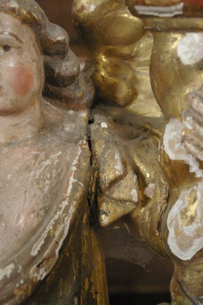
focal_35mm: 68
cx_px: 102
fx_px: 571
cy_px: 152
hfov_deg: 20.2
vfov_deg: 29.9
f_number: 6.7
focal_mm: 45
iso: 3200
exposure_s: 1/15
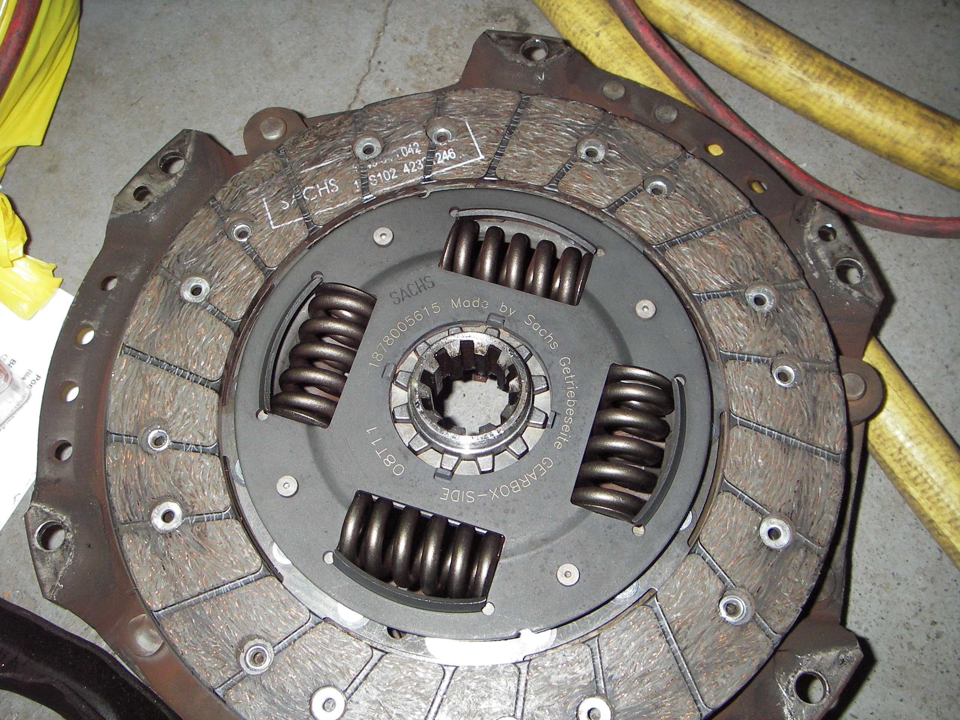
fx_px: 1054
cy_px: 360
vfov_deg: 37.7
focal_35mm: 38
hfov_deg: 49.0
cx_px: 480
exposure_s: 1/30
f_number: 3.3
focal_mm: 6.3
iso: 100
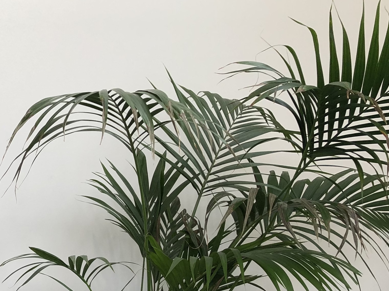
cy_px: 345
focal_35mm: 74
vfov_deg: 18.9
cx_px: -53
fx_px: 831
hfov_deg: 24.4
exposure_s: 1/100
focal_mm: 4
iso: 32
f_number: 1.8
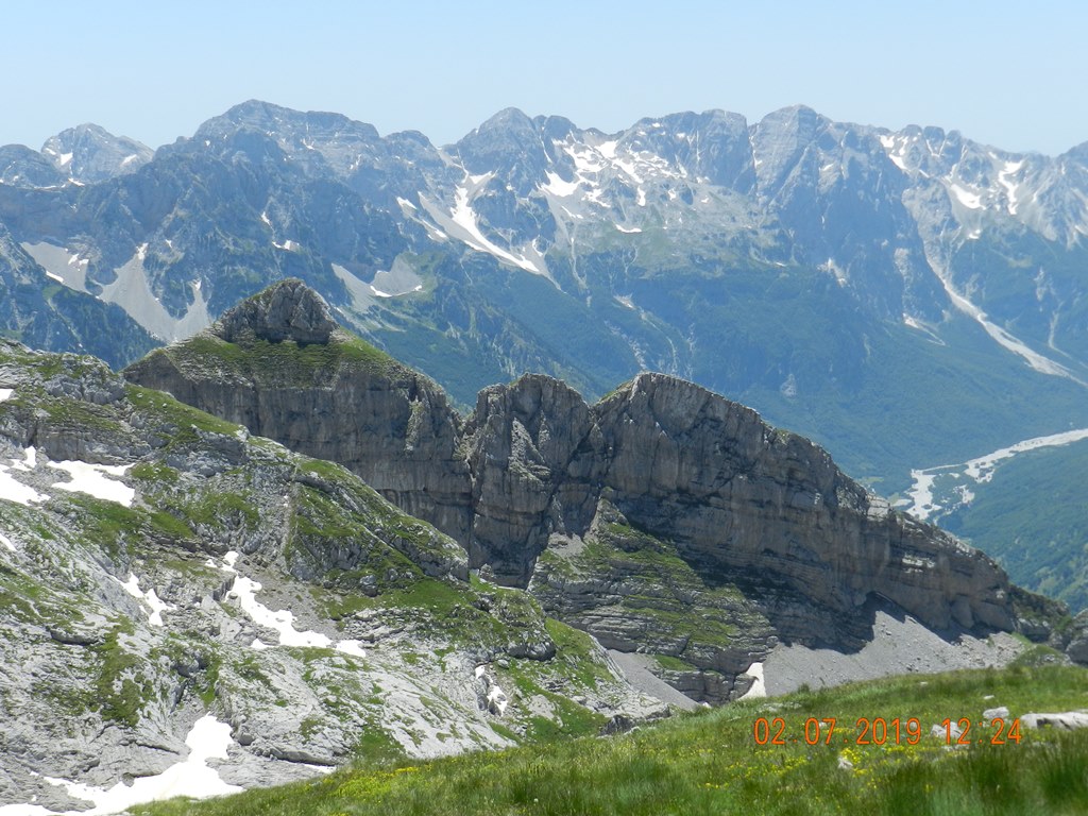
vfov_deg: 27.5
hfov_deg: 36.2
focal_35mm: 53
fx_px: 1666
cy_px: 408
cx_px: 544
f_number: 4.4
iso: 160
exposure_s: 1/1000
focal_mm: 9.4
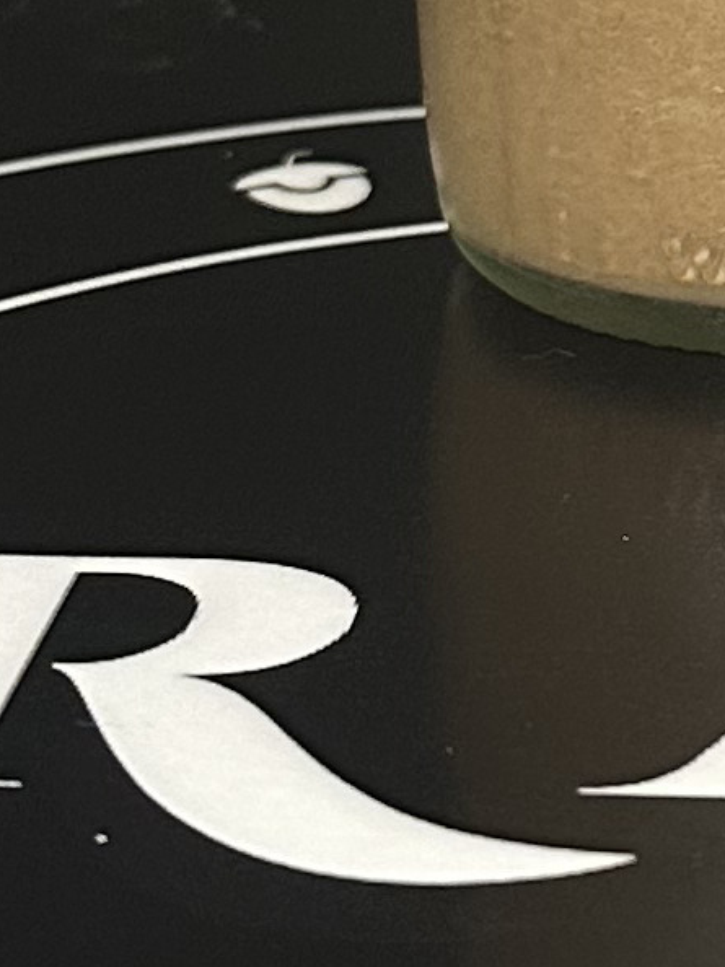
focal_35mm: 163
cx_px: 903
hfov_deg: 9.0
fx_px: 4555
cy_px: 122
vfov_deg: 12.1
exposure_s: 1/50
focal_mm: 6.86
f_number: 1.78
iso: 200
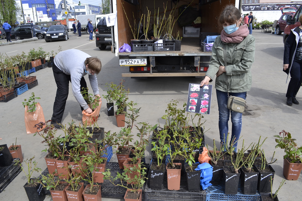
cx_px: 151
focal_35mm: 27
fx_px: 226
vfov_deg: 47.9
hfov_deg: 67.4
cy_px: 100
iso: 100
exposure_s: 1/200
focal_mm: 18
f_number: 7.1
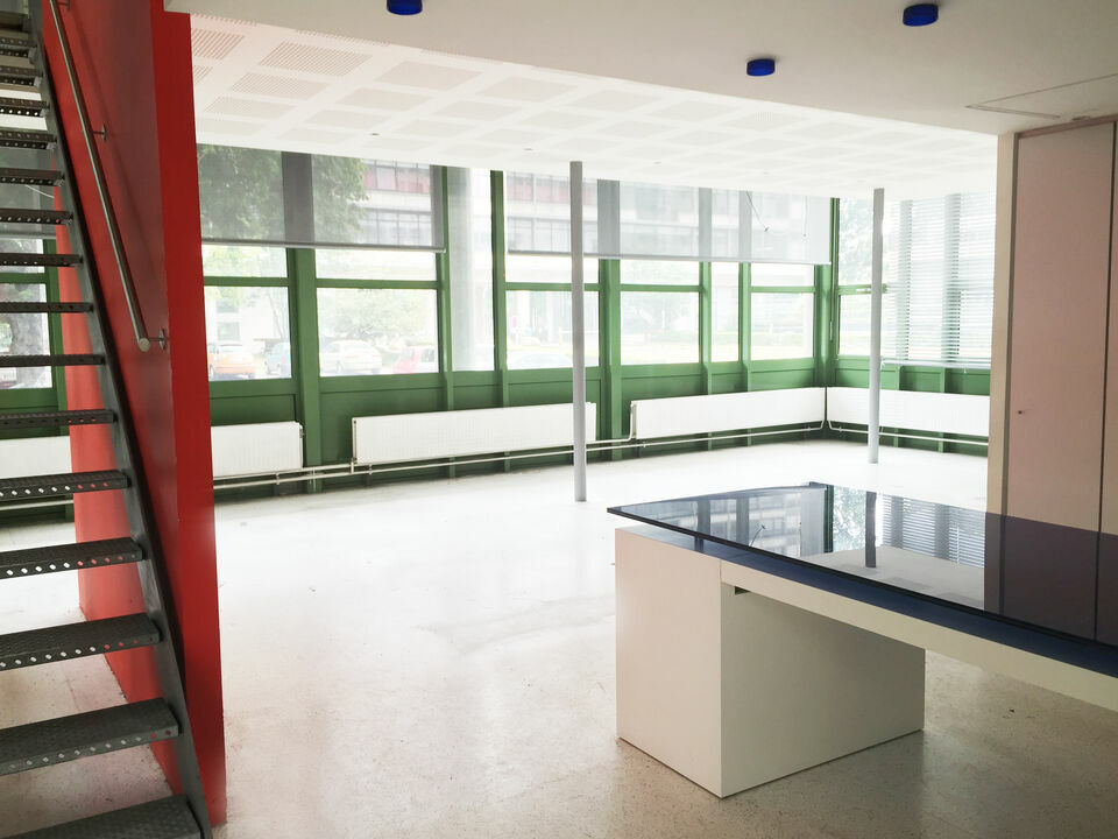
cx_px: 559
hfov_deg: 61.7
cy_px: 420
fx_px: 937
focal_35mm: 29
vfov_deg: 48.2
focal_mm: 4.15
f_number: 2.2
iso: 32
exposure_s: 1/40
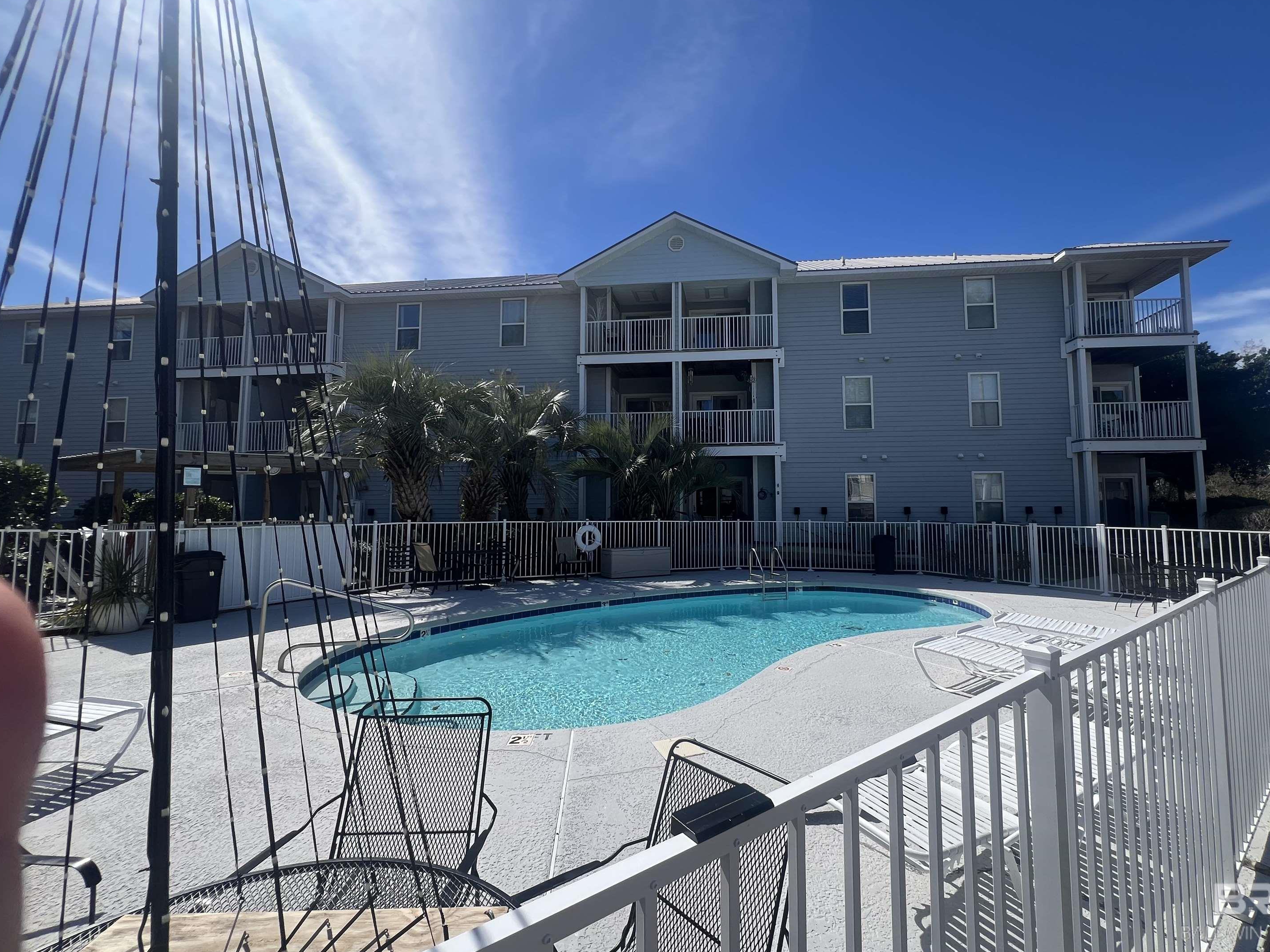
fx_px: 514
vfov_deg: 85.6
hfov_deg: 102.0
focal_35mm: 14
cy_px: 464
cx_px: 673
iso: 32
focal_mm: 1.57
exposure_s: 1/1179
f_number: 1.8
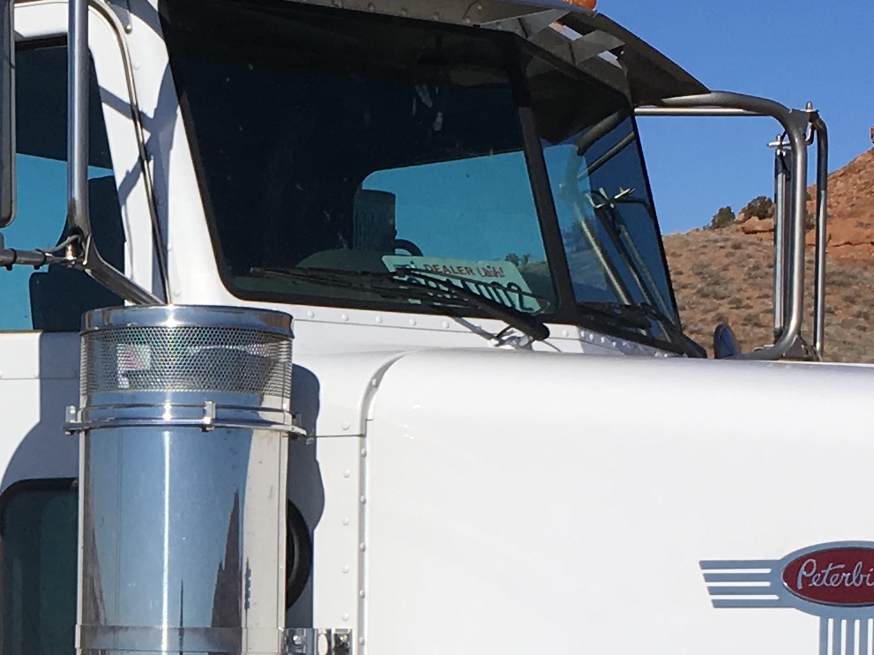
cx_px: -41
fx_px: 2979
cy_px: 675
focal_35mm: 118
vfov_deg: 12.4
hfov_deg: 16.3
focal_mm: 4.15
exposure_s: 1/3846
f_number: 2.2
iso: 25
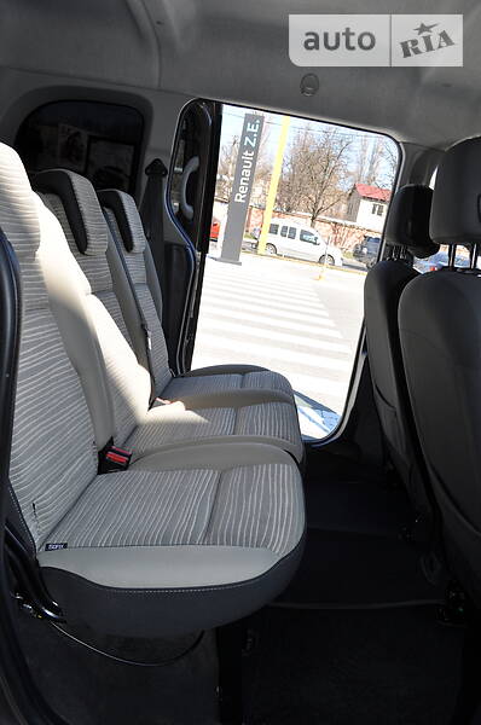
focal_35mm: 27
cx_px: 240
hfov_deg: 47.8
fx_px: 543
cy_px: 362
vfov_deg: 67.5
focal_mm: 18
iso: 200
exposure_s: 1/200
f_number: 7.1
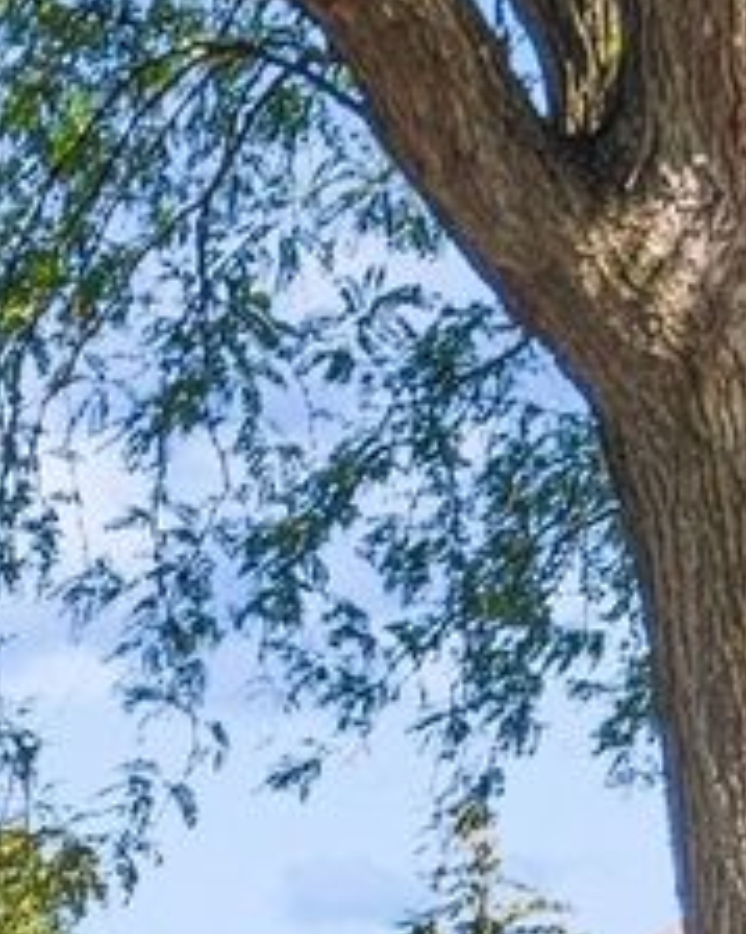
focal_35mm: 122
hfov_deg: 10.4
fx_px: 3369
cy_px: 1568
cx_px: -1188
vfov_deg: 14.3
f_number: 8
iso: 200
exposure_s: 1/320
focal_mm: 12
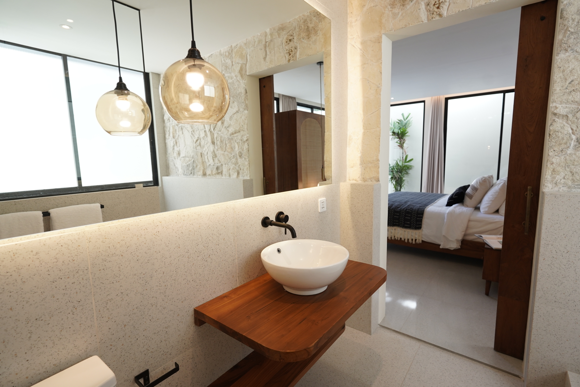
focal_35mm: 17
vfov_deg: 70.4
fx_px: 274
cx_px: 290
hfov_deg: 93.3
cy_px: 194
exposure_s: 1/200
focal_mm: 17
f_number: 4
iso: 800
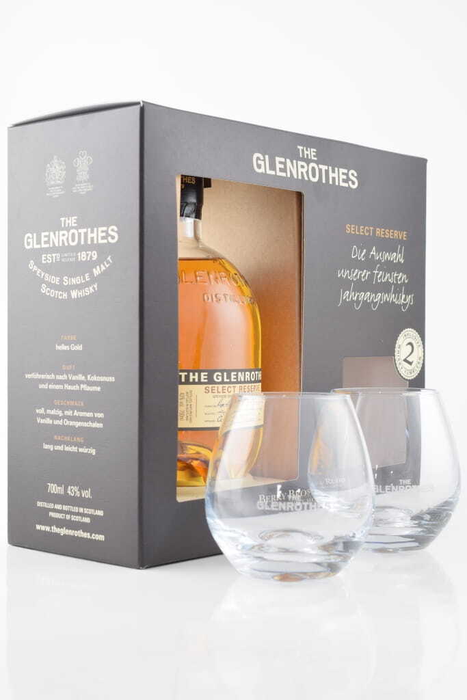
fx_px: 1167
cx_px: 234
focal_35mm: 60
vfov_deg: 33.4
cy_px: 350
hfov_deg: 22.6
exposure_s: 1/10
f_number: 8
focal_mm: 40
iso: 100
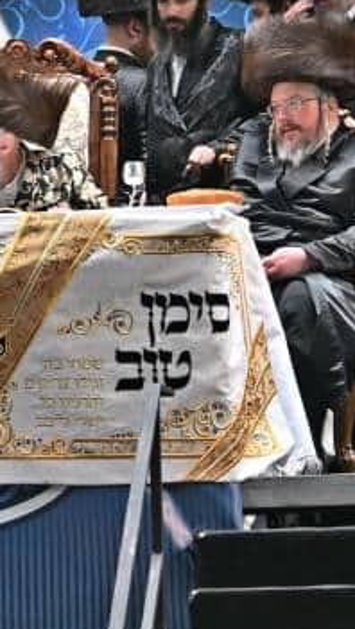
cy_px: 49
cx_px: -186
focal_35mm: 513
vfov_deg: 4.2
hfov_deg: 2.4
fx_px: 8566
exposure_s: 1/125
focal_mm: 112
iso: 125
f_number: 2.8
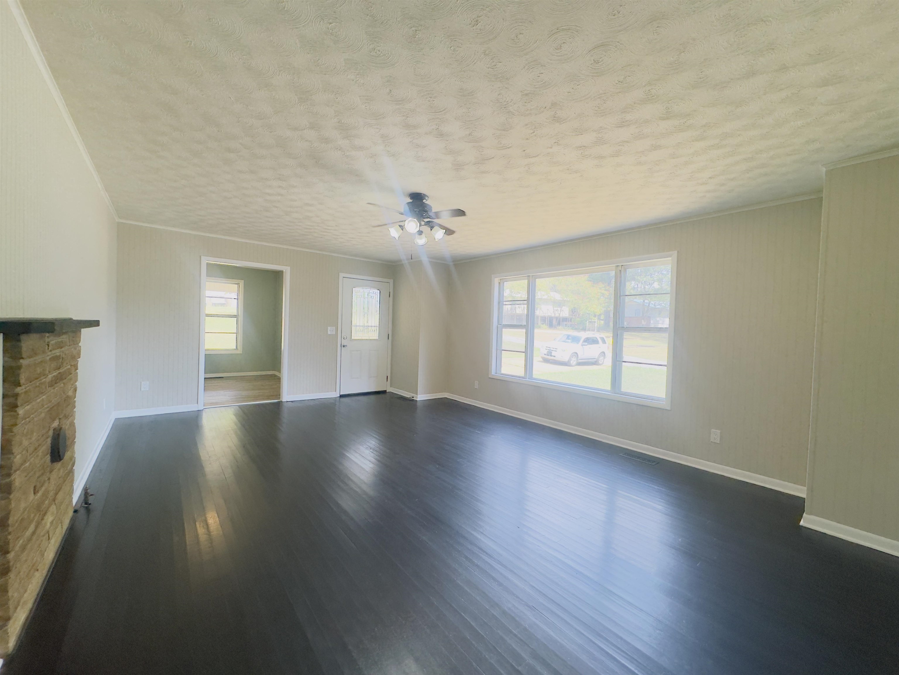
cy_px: 338
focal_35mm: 14
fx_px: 364
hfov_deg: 102.1
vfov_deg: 85.7
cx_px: 450
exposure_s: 1/120
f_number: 2.2
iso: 100
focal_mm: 2.22
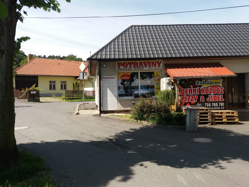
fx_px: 201
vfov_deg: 49.7
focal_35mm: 28
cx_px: 124
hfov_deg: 63.4
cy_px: 94
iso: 64
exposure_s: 1/1052
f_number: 1.9
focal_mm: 3.7
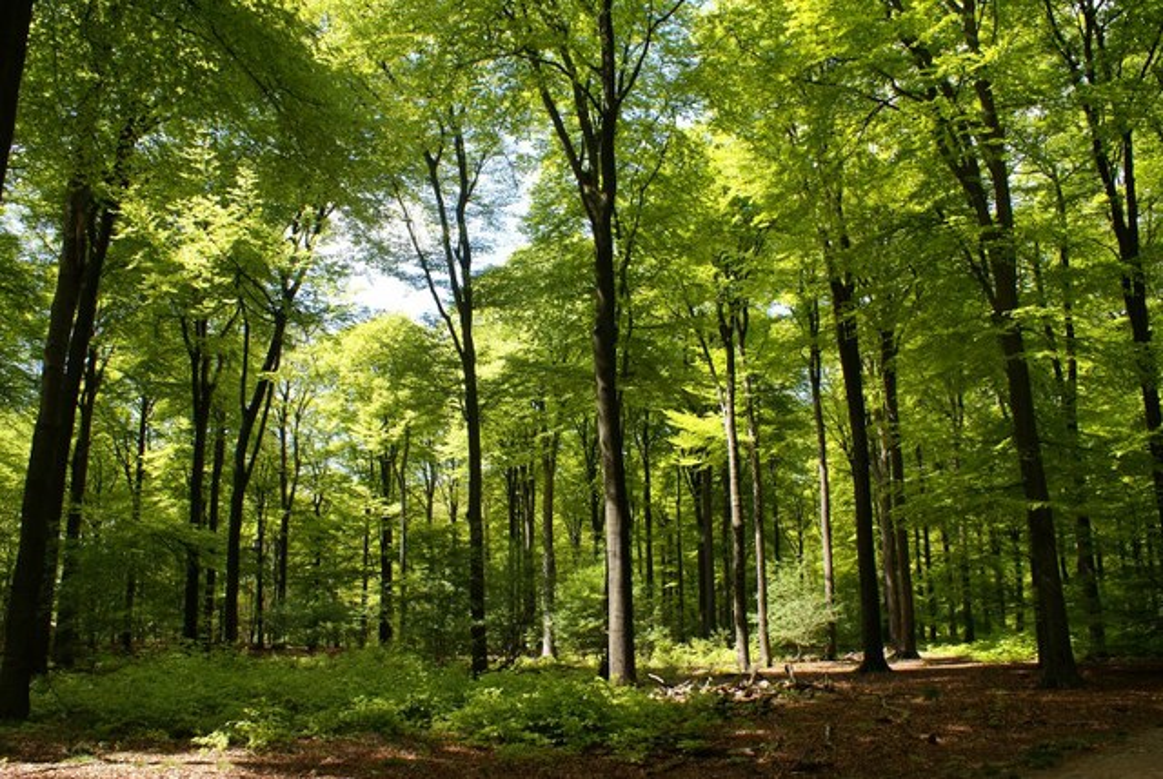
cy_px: 390
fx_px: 971
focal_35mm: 30
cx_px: 582
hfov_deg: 61.8
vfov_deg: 43.8
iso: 100
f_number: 8
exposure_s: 1/60
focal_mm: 20
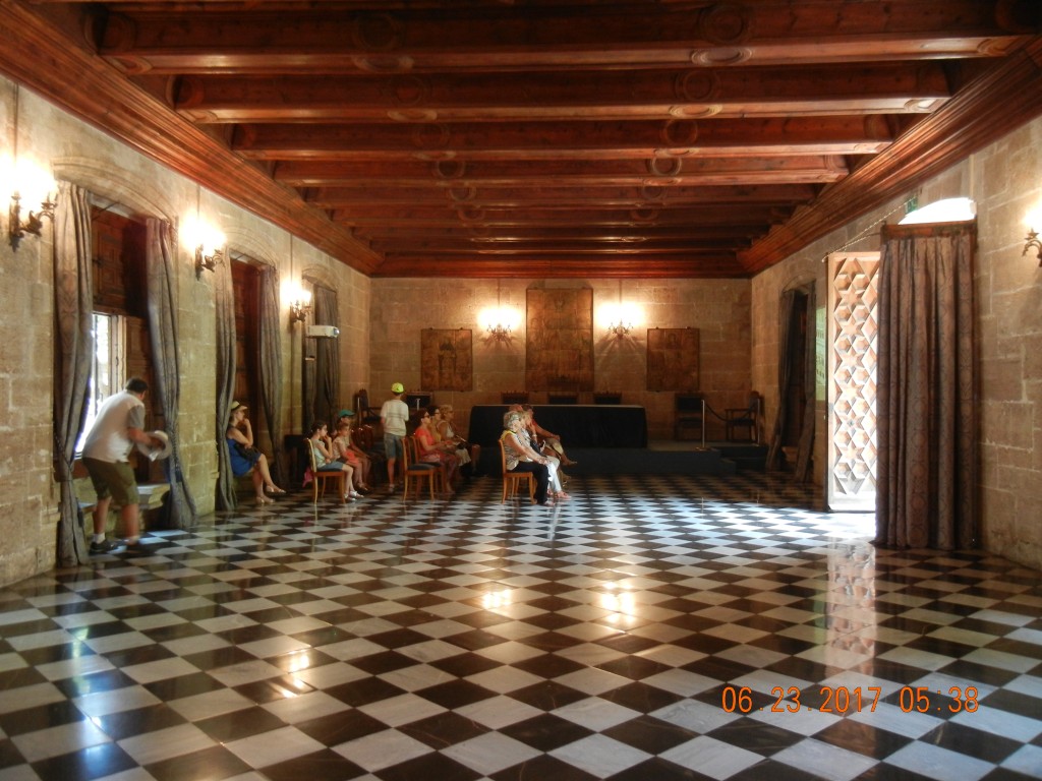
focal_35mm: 30
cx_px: 521
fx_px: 903
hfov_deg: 60.0
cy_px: 390
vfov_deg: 46.8
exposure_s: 1/18.7
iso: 400
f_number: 3.5
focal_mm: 5.4
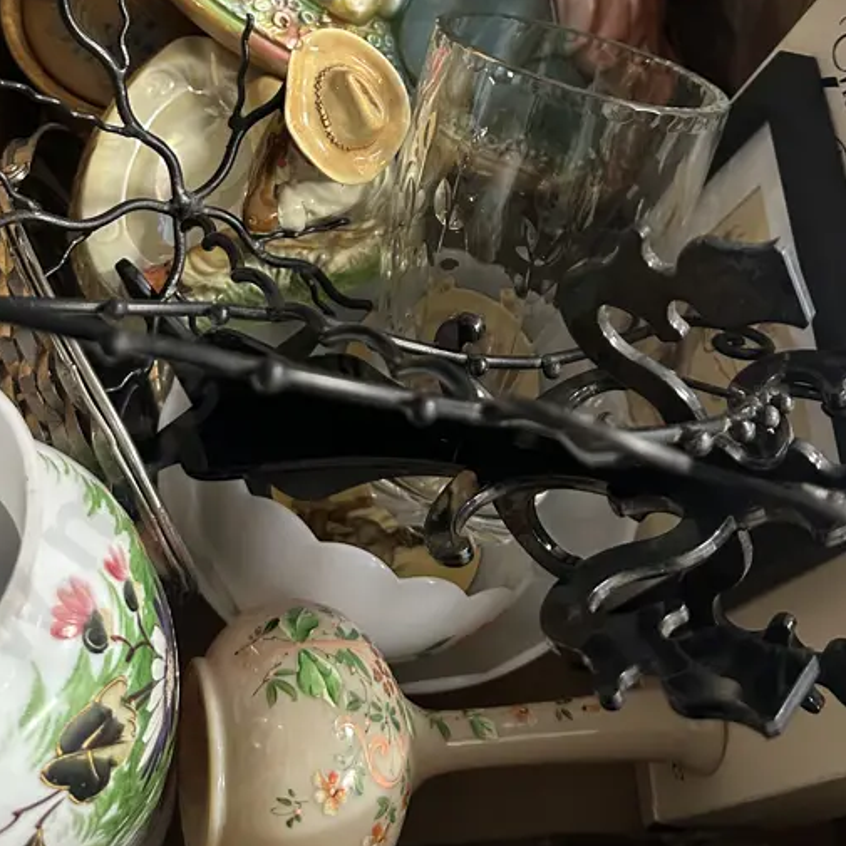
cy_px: 126
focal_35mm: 43
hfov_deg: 39.1
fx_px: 1189
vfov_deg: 37.2
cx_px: 385
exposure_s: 1/50
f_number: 1.78
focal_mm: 6.86
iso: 500
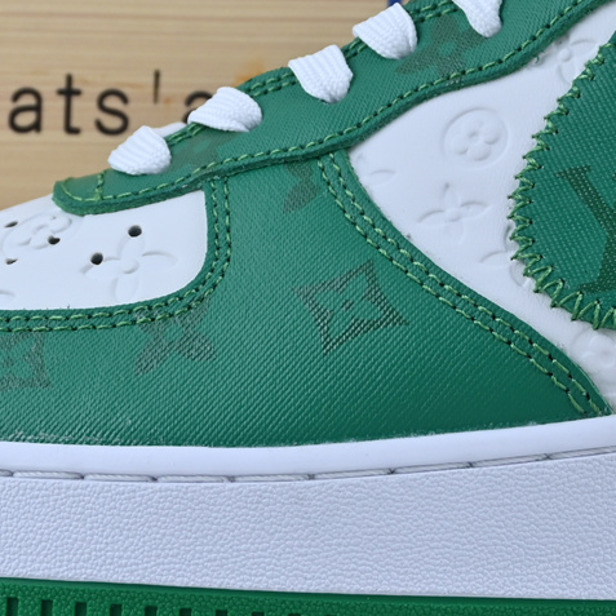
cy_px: 266
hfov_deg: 10.9
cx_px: 594
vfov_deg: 11.0
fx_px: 3193
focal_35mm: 159
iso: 100
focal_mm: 33
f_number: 5
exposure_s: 1/80
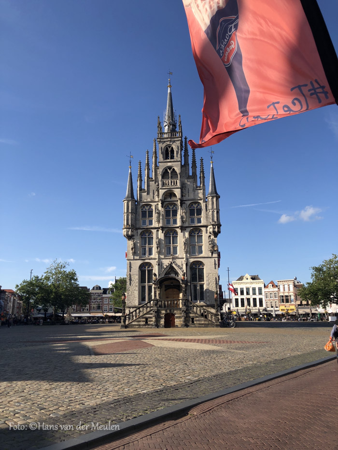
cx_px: 169
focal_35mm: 28
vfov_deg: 63.4
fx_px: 364
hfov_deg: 49.8
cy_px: 225
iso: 20
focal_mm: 3.99
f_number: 1.8
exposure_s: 1/1473
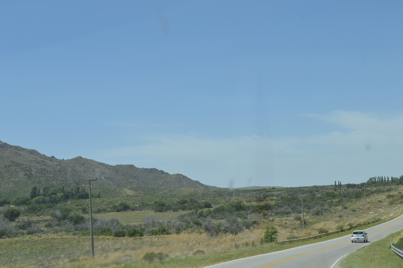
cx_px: 202
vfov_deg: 21.5
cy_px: 134
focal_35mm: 63
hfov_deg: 31.9
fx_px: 705
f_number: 8
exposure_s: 1/250
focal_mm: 42
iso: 100
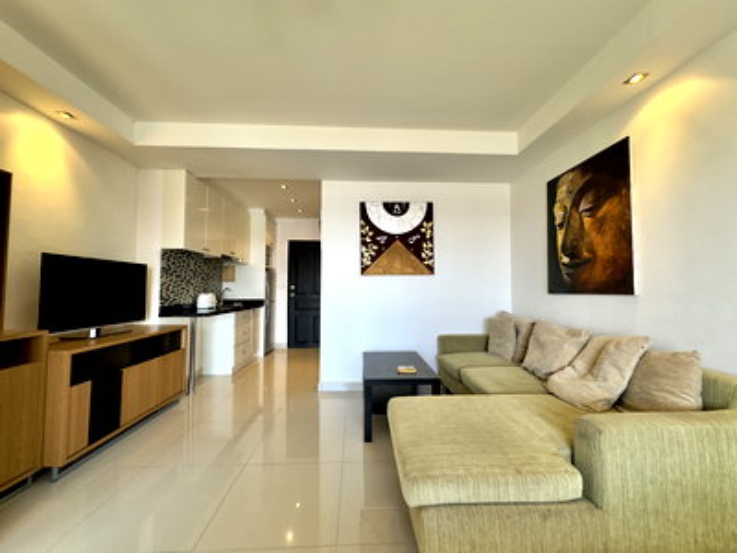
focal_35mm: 14
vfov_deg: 85.7
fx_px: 298
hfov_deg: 102.1
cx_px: 368
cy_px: 276
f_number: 2.2
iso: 80
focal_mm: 2.22
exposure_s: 1/100
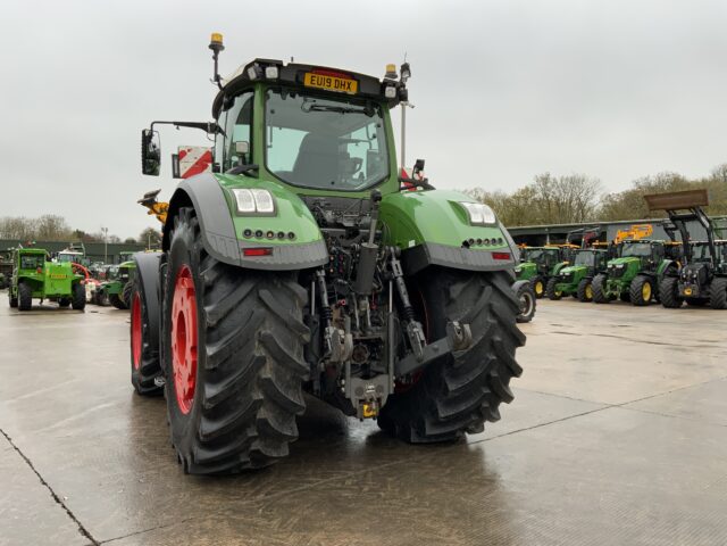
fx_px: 609
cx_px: 364
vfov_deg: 48.2
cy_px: 273
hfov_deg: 61.7
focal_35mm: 29
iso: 16
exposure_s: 1/227
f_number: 1.8
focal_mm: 3
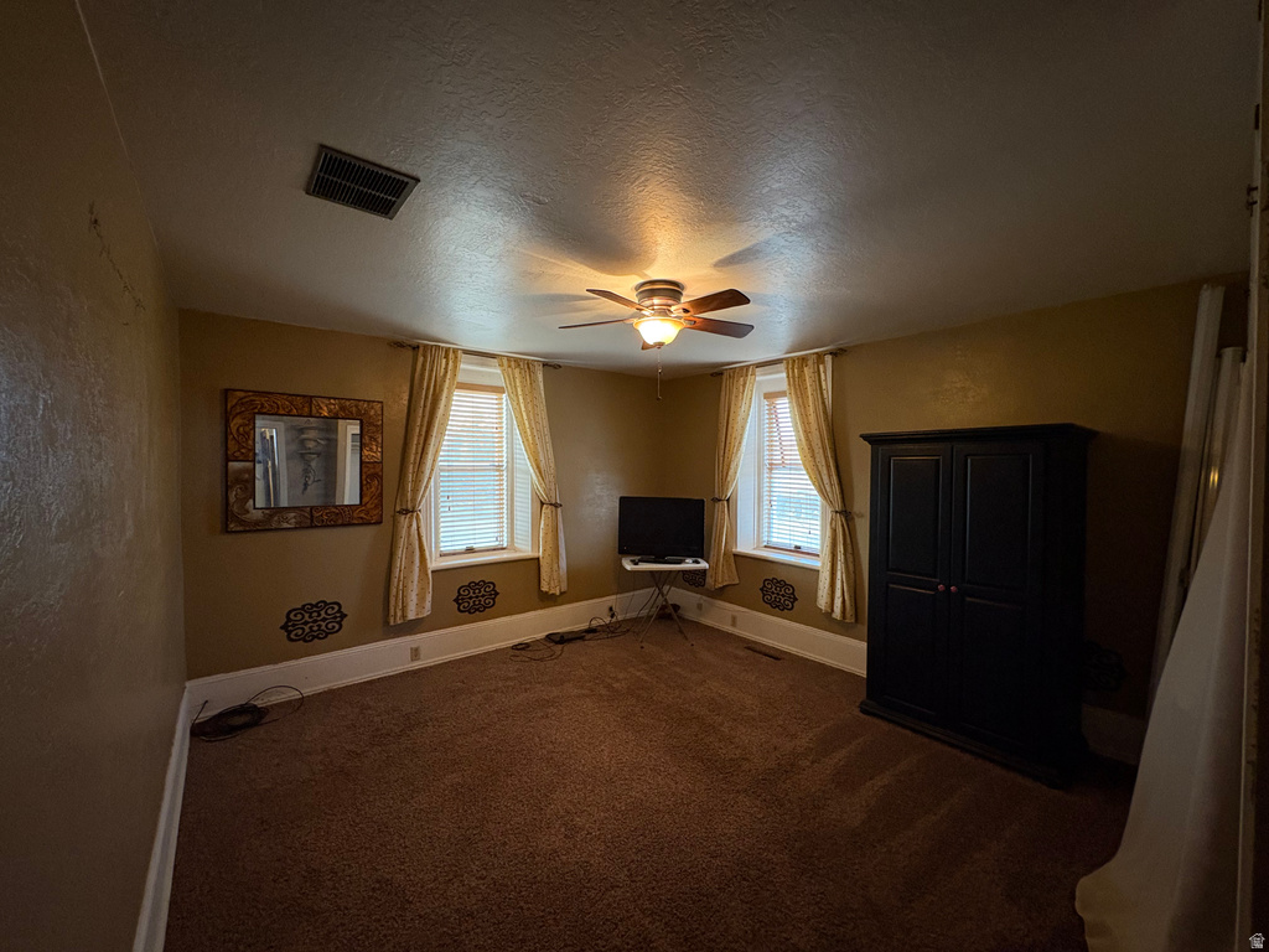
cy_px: 476
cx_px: 634
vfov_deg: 85.7
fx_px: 513
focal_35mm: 14
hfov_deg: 102.1
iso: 500
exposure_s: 1/60
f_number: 2.2
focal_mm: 2.22
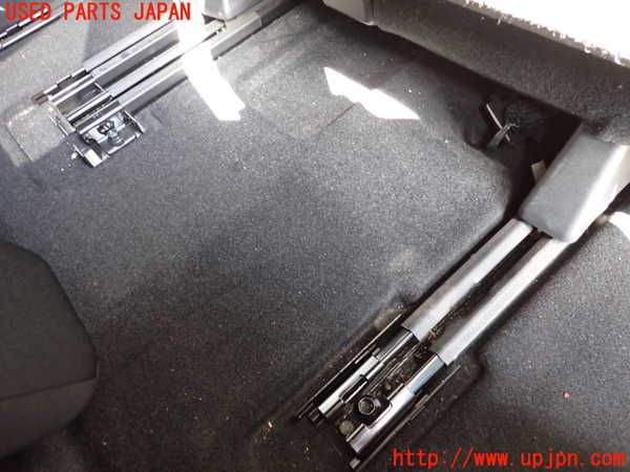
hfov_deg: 69.4
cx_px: 315
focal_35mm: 25
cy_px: 236
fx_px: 455
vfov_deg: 54.9
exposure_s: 1/30
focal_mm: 4.5
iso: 500
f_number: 2
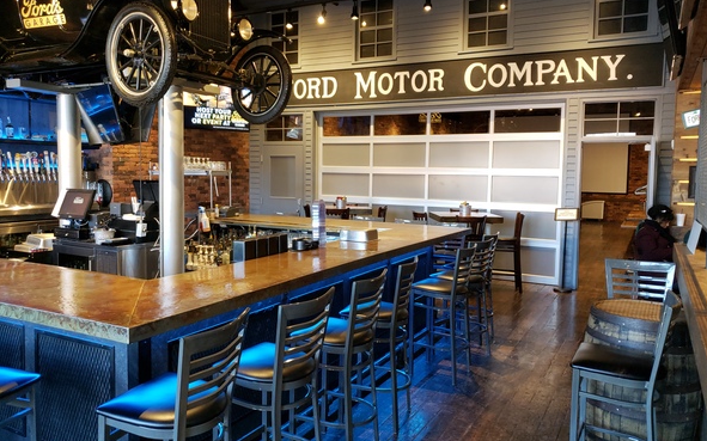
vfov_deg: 44.5
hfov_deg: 66.5
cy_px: 208
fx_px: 539
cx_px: 356
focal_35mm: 28
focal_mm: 4.3
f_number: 1.5
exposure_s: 1/17
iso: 125
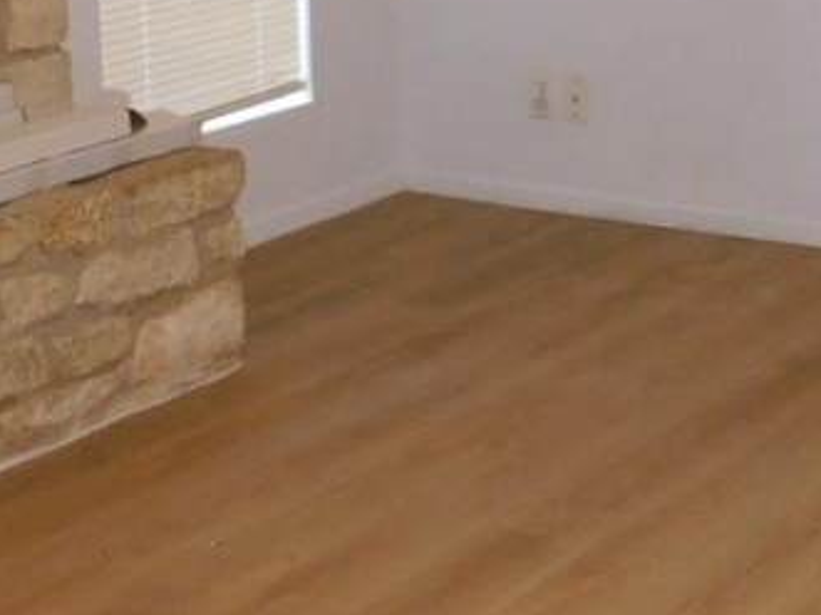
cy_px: -117
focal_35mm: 89
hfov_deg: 19.3
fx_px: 2110
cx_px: 1223
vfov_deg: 16.0
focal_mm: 4
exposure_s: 1/30
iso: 200
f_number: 3
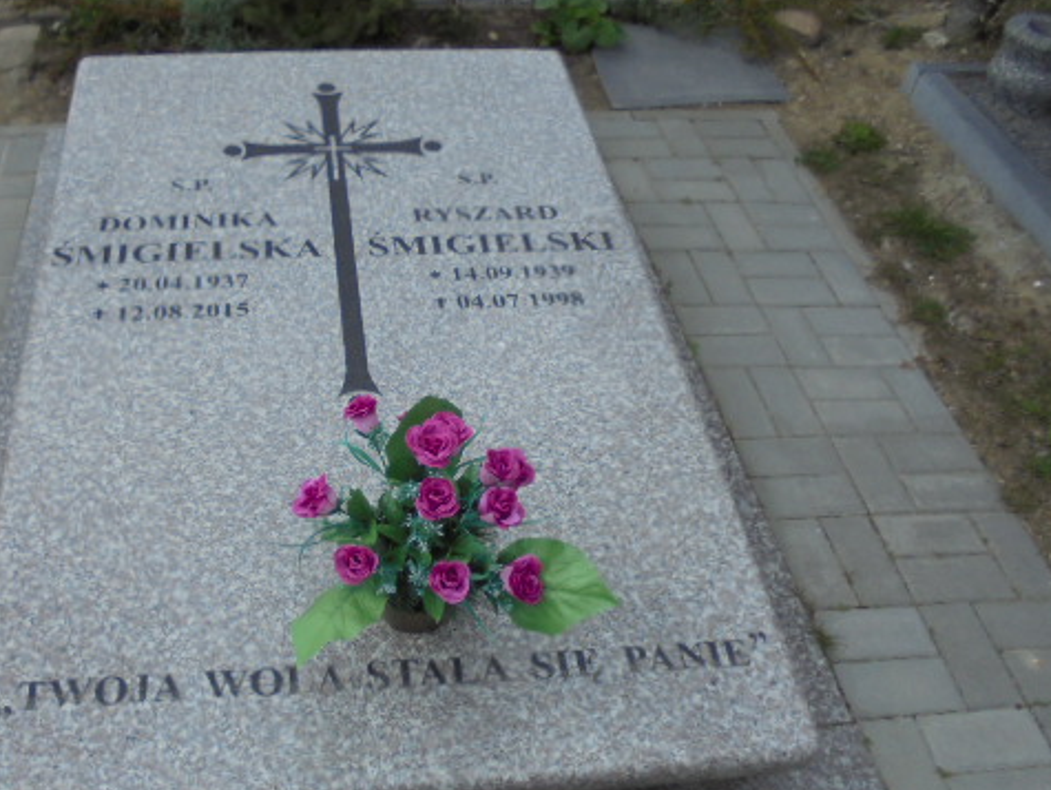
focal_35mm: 35
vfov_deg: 40.7
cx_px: 385
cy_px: 447
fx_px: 1063
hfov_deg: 52.0
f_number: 11.5
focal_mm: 4.6
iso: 100
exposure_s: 1/100
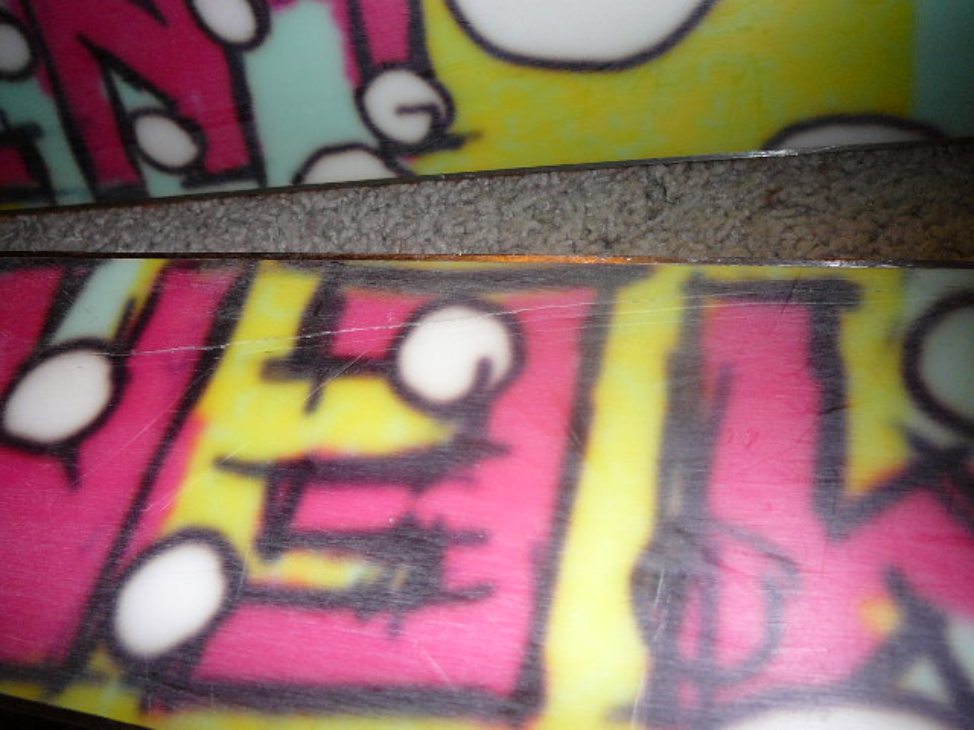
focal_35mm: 35
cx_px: 487
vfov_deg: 40.7
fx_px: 985
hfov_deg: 52.6
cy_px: 365
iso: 100
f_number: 2.8
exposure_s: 1/30
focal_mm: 5.2
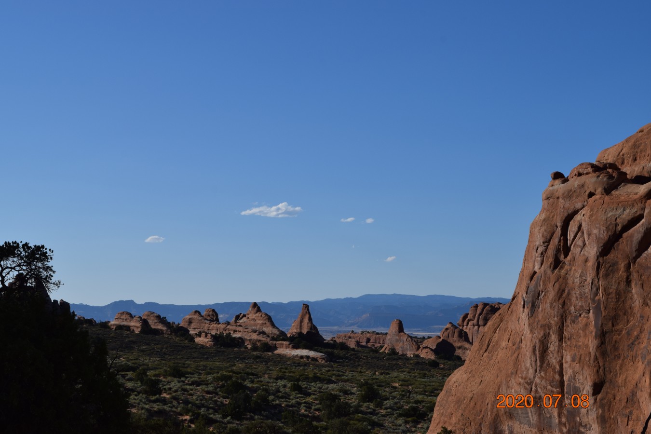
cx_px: 326
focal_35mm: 75
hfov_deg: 27.0
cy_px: 217
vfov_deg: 18.2
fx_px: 1356
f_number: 11
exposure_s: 1/500
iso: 200
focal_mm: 50
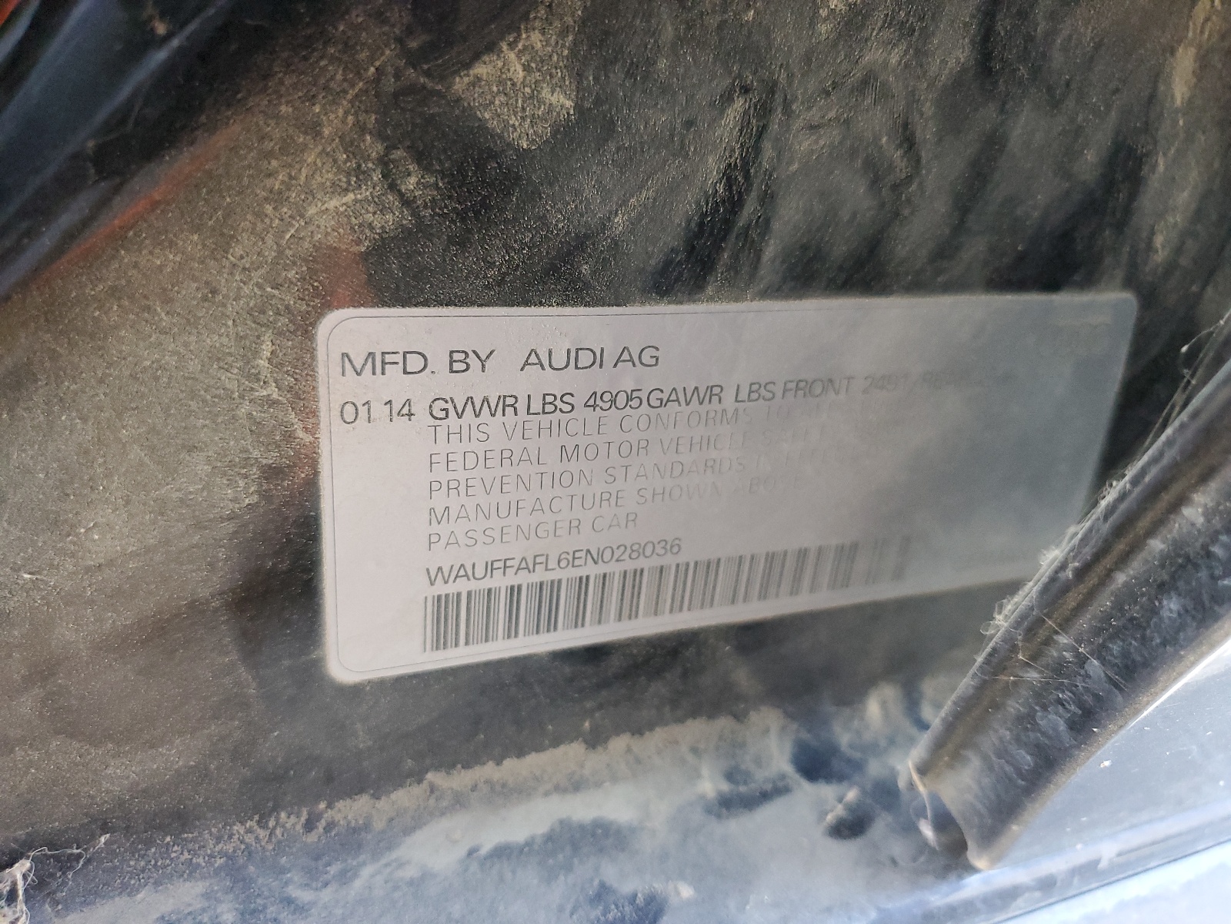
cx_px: 616
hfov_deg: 67.3
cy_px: 462
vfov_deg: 53.1
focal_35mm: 26
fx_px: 925
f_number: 1.5
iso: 297
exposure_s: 1/60.2
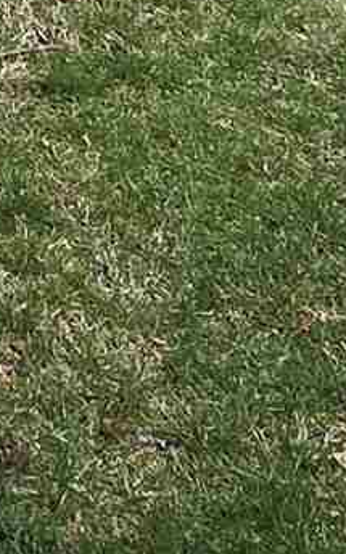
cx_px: -385
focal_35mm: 123
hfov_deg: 9.8
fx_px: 1856
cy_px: -462
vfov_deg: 14.7
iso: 50
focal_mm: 2.2
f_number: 2.2
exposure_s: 1/1920
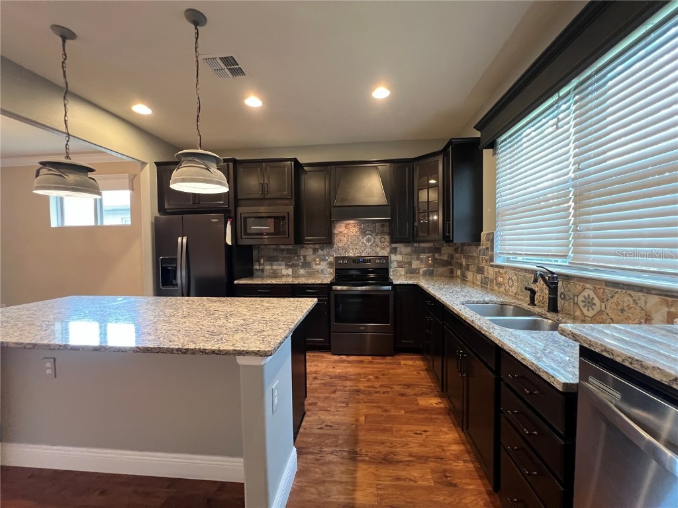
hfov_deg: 106.2
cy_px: 254
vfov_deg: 89.9
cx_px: 339
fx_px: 255
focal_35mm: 13
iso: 640
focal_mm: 1.57
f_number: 1.8
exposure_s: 1/60
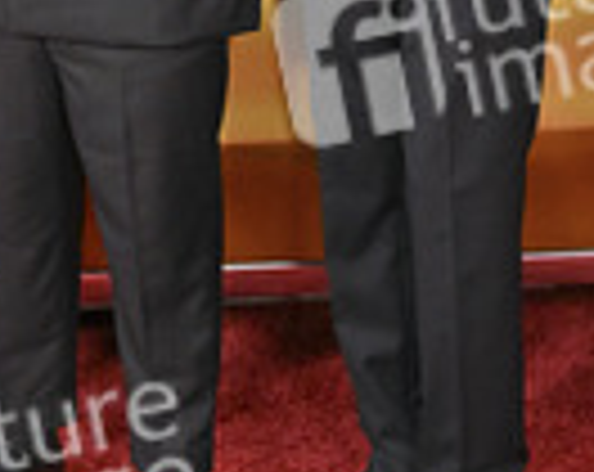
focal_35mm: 131
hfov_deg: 14.6
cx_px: 97
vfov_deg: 11.4
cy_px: -184
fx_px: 2298
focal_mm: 46
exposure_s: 1/320
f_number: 3.5
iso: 3200
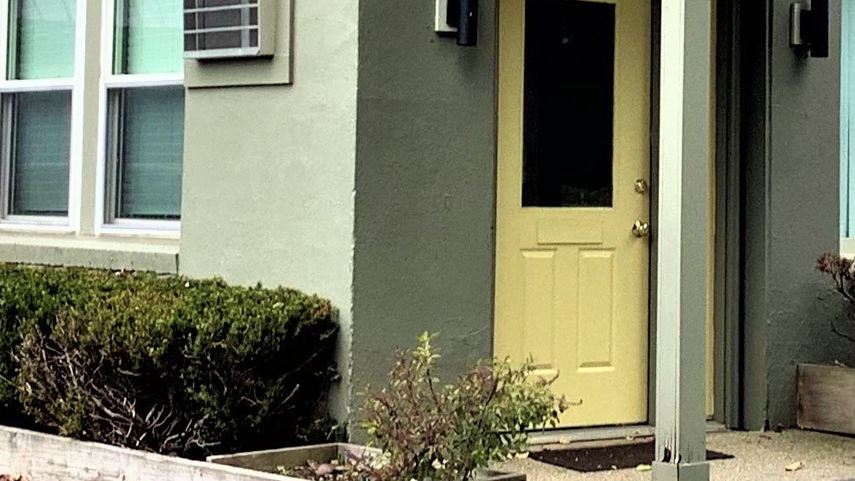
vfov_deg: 10.8
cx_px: 712
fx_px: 2517
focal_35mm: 111
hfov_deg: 19.0
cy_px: -34
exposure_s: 1/141
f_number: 2.4
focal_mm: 3.3
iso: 25
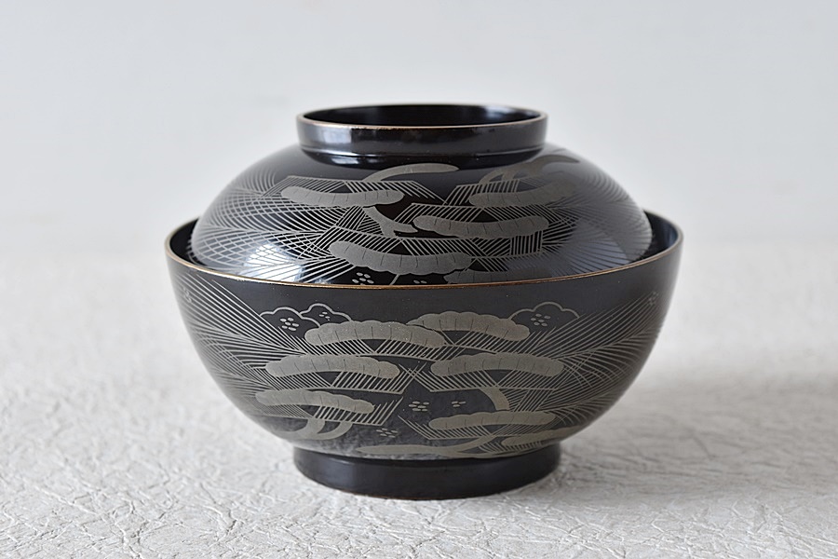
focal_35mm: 82
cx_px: 419
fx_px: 1920
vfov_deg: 16.6
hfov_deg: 24.6
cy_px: 280
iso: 200
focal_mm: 55
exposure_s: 1/3
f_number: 5.6
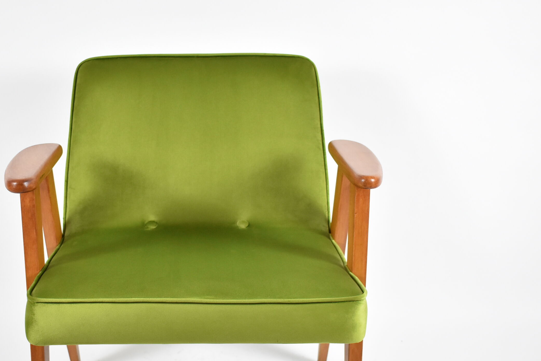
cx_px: 214
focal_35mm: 60
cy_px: 256
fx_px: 902
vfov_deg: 22.5
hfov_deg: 33.3
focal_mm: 28
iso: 1400
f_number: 4.2
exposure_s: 1/125
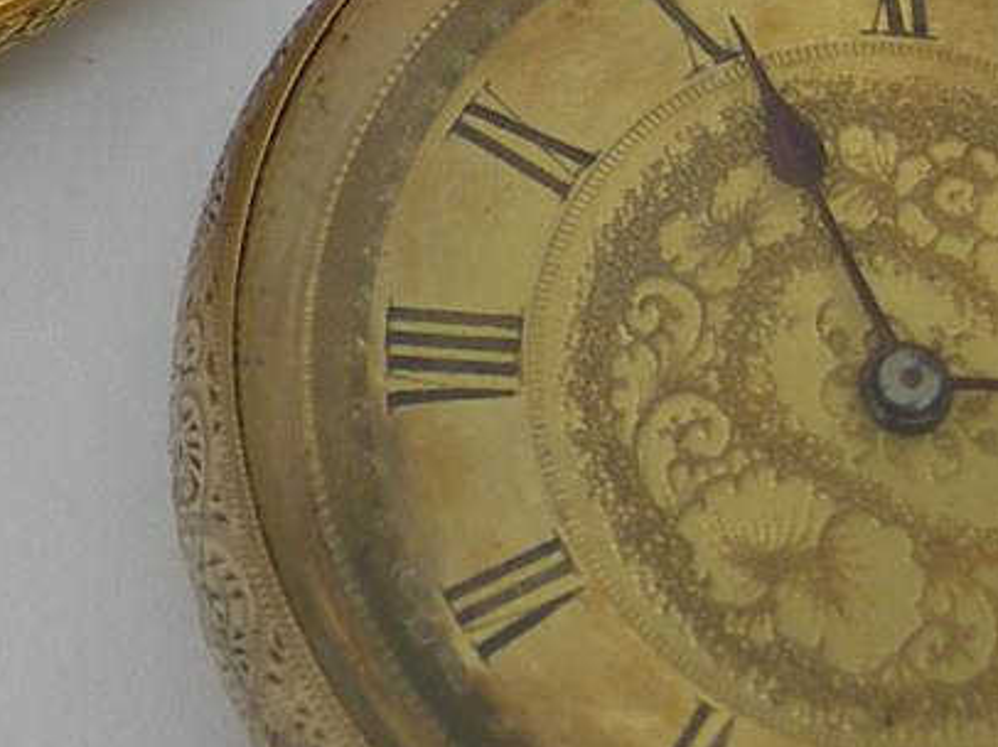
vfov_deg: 7.0
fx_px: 5964
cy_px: -523
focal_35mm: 207
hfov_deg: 9.4
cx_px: -403
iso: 50
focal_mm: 8.5
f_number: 2.9
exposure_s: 1/41.6
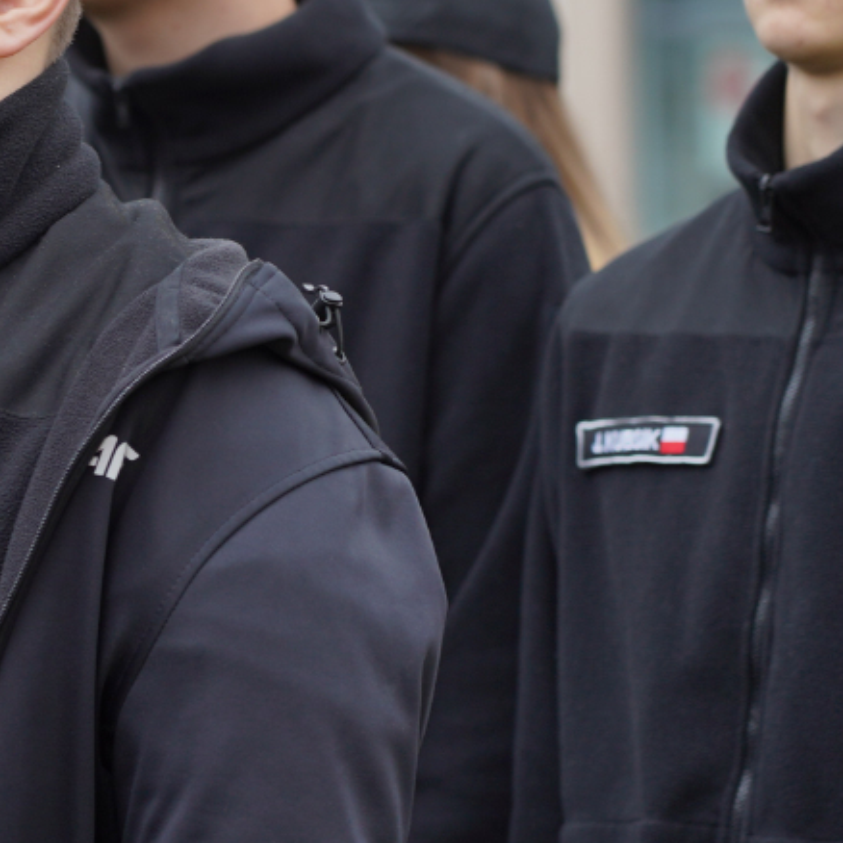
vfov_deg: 6.6
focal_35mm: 265
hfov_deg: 6.6
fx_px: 7301
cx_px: -167
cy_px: 243
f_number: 4
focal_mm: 105
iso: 200
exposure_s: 1/100
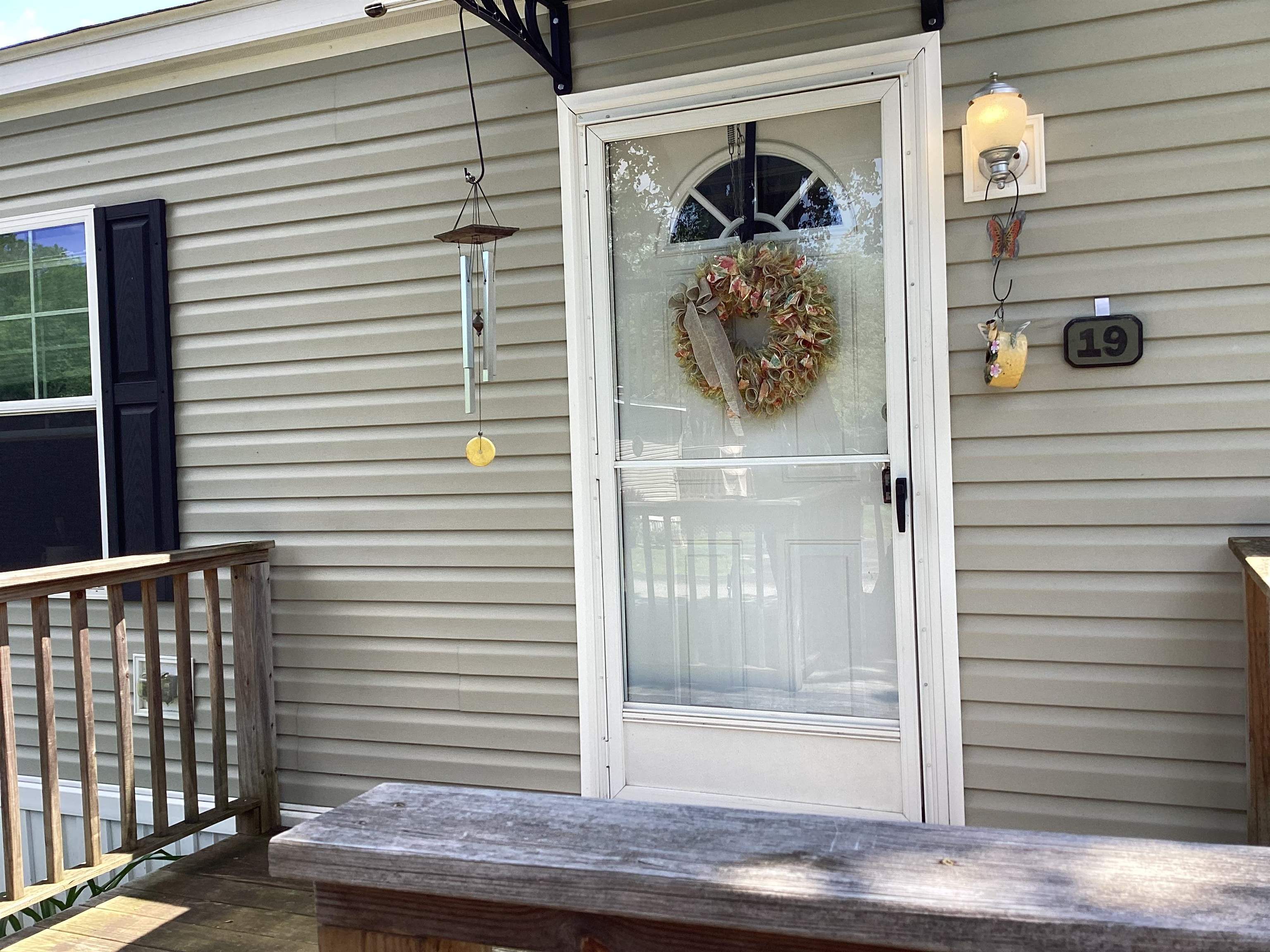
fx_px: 1137
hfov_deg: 58.4
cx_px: 635
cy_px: 476
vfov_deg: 45.4
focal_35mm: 31
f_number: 2.4
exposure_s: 1/307
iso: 25
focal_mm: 3.3
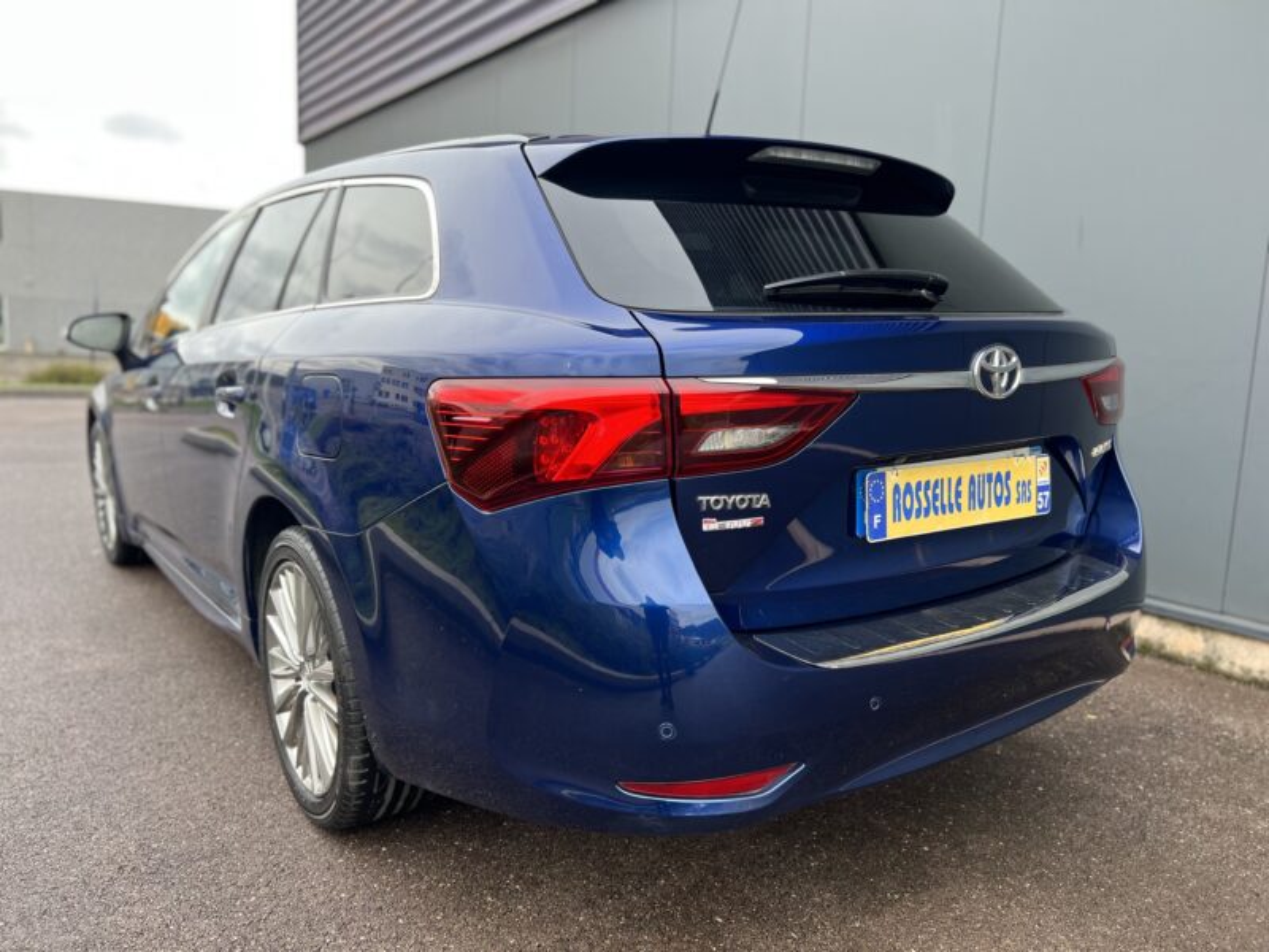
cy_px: 476
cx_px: 634
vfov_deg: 53.1
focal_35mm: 26
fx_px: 953
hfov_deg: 67.3
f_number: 1.5
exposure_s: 1/183
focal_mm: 5.7
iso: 40
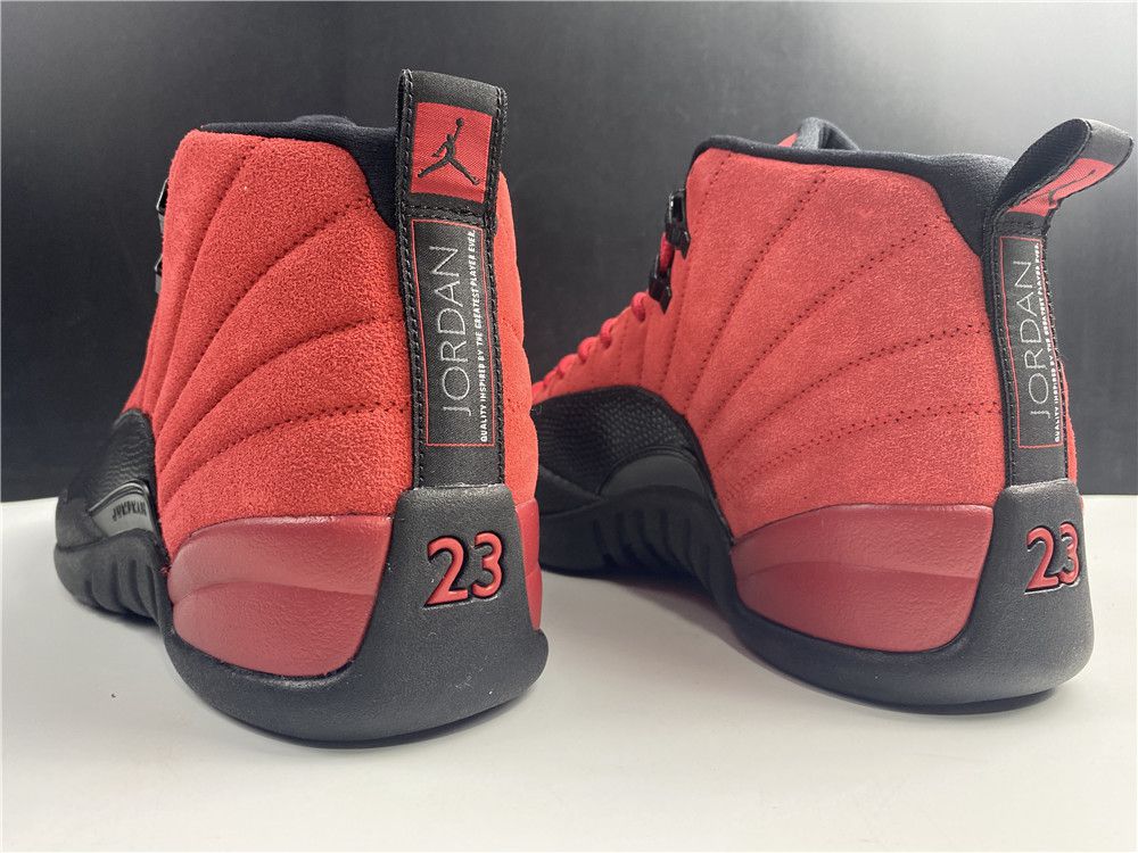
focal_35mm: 26
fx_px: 855
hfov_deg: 67.3
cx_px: 569
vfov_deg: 53.1
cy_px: 426
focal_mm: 4.25
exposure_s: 1/50
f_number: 1.8
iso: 100
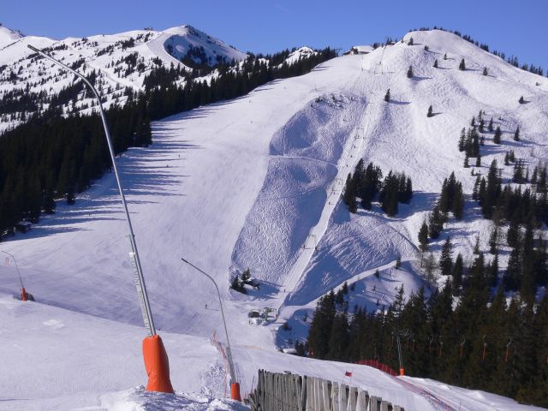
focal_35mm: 61
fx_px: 966
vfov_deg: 24.0
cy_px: 206
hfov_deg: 31.7
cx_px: 274
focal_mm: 10.1
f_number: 7.5
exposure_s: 1/500
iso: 80
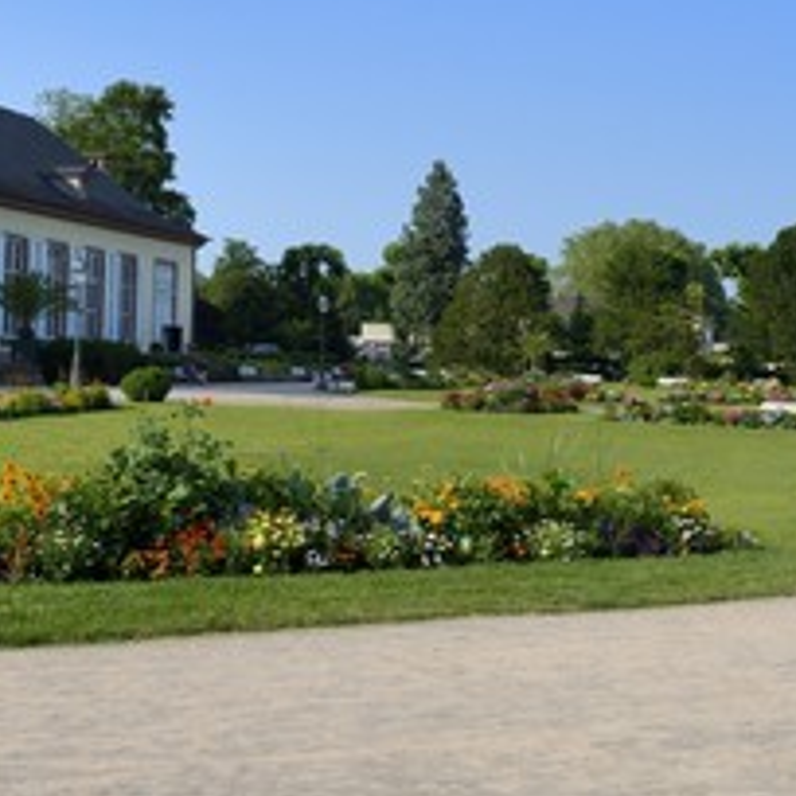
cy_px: 359
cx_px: 472
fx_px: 1457
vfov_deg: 30.5
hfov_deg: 30.5
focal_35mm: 56
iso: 200
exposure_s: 1/250
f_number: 11
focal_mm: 32
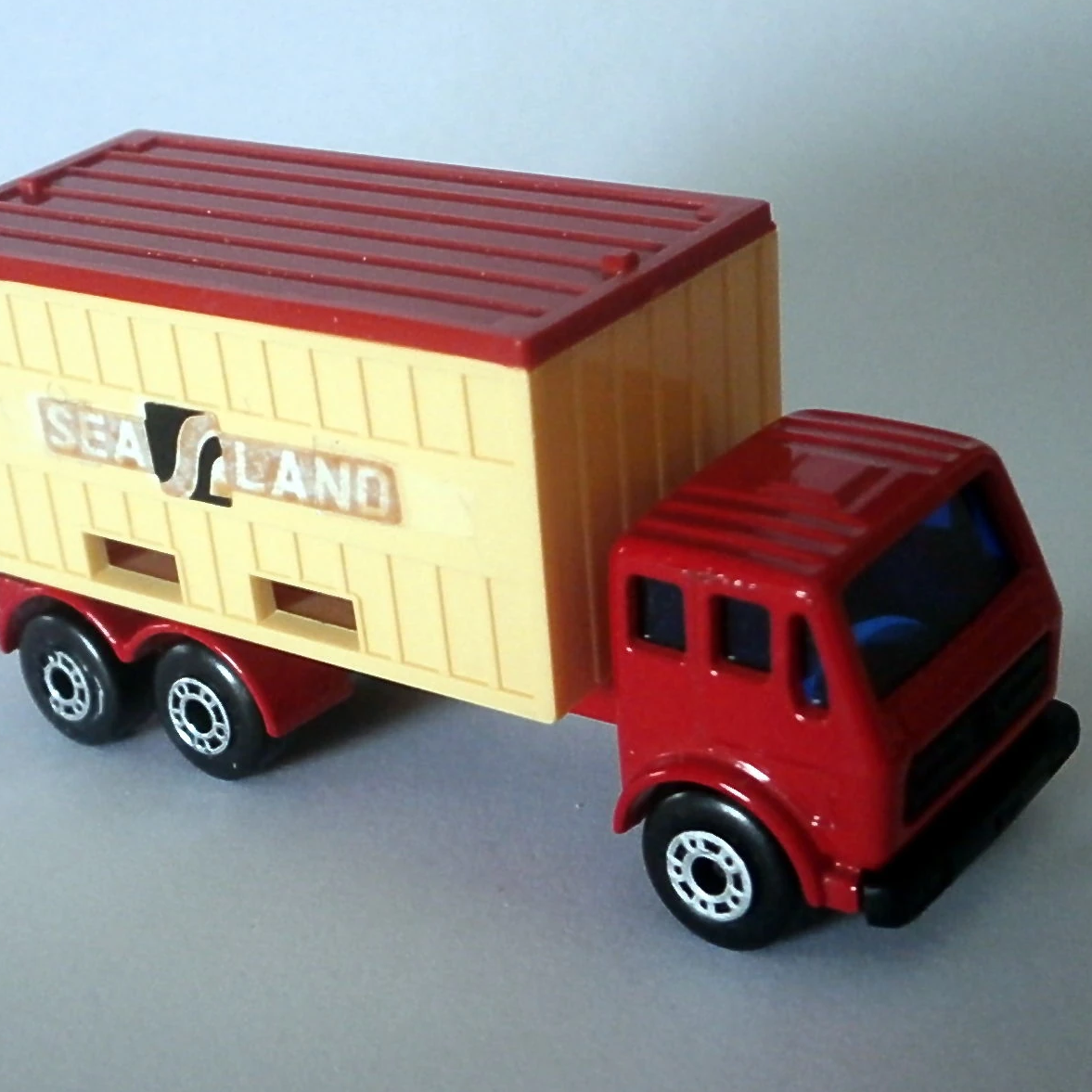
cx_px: 481
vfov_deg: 30.6
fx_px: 1999
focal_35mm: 56
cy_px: 547
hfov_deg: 30.5
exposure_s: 1/40
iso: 400
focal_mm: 8.3
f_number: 3.4
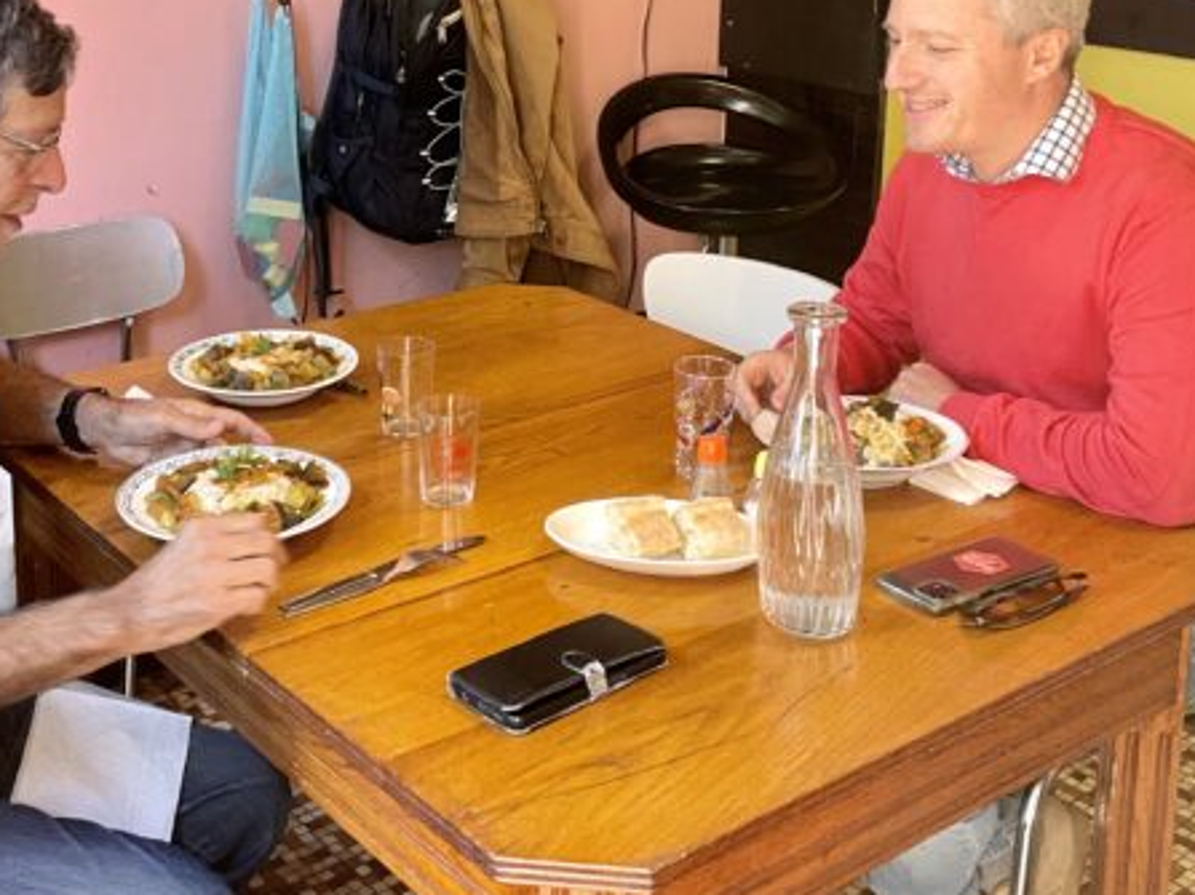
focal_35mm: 48
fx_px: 1657
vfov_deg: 29.5
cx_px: 517
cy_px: 172
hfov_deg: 39.6
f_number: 1.6
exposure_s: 1/83
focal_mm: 4.2
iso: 125
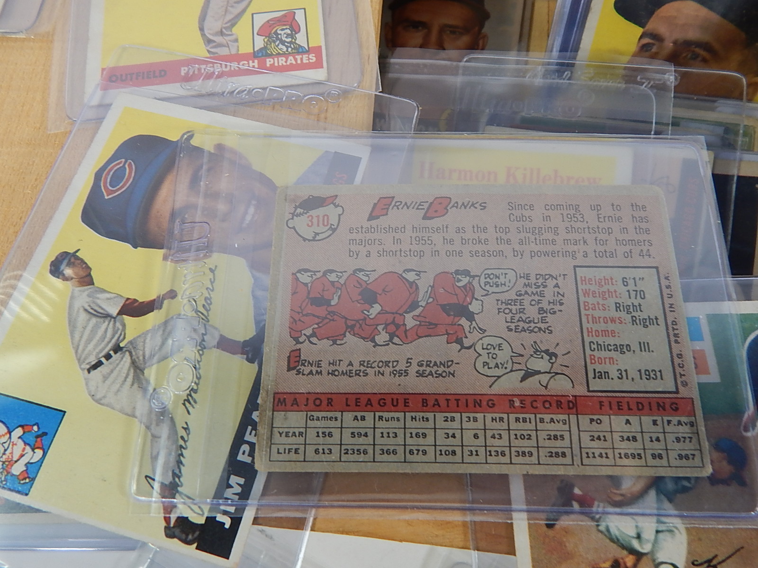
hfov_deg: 69.4
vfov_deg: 54.9
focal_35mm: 25
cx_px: 379
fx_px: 547
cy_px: 284
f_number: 3.1
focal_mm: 4.5
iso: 125
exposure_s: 1/30
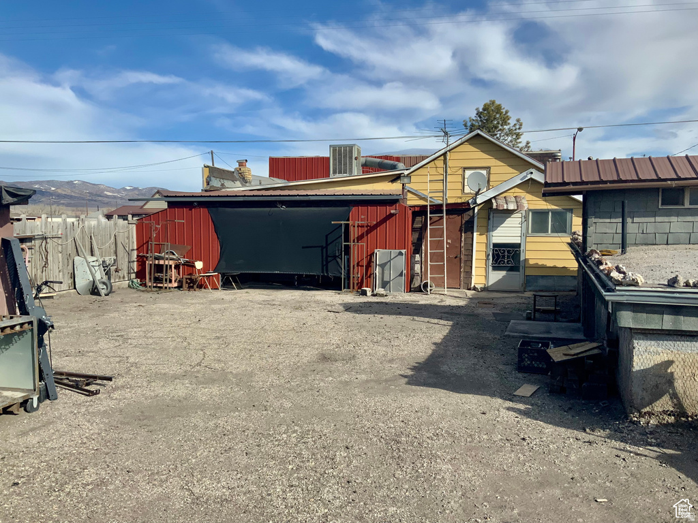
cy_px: 262
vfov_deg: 48.2
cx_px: 349
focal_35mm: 29
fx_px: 585
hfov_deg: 61.7
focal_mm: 3
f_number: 1.8
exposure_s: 1/2320
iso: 20
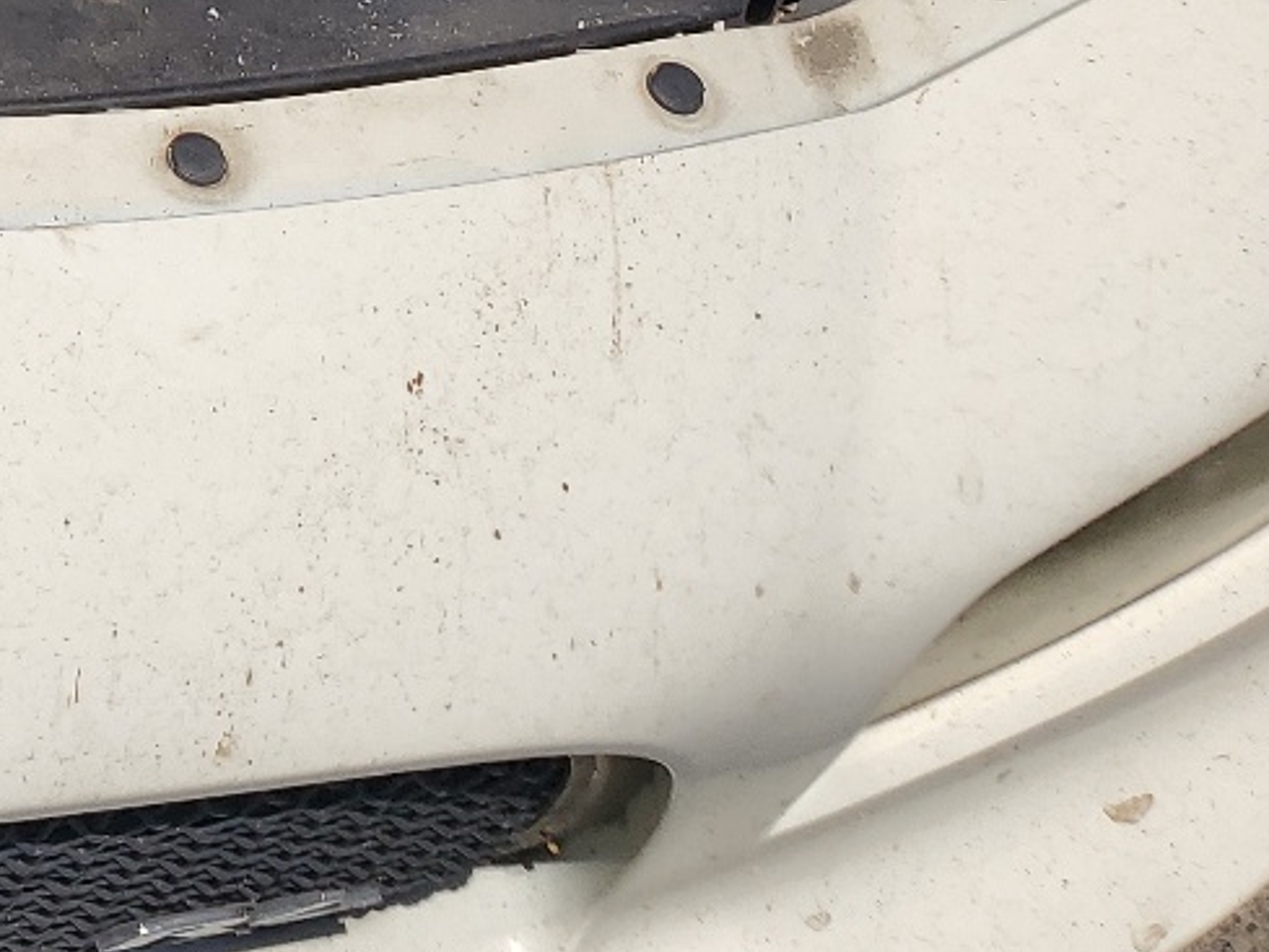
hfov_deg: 19.9
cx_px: -631
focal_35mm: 85
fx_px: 3117
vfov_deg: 15.7
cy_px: -576
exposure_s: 1/10000
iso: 50
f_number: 1.5
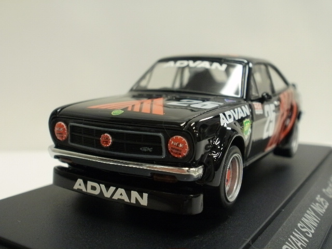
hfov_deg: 42.9
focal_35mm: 44
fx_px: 422
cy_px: 124
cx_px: 166
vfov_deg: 32.9
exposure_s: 1/15
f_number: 4
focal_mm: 7.7
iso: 125
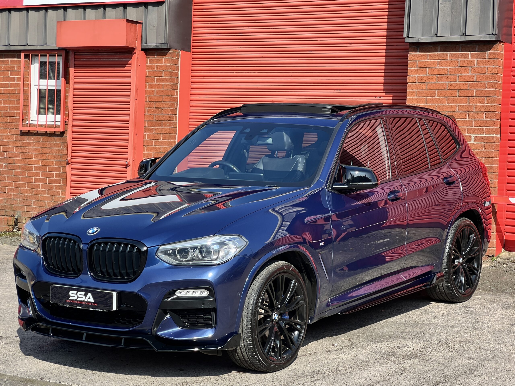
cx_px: 258
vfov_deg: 19.1
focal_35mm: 77
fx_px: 1146
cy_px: 193
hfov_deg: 25.3
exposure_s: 1/263
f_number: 2.8
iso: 32
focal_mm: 9
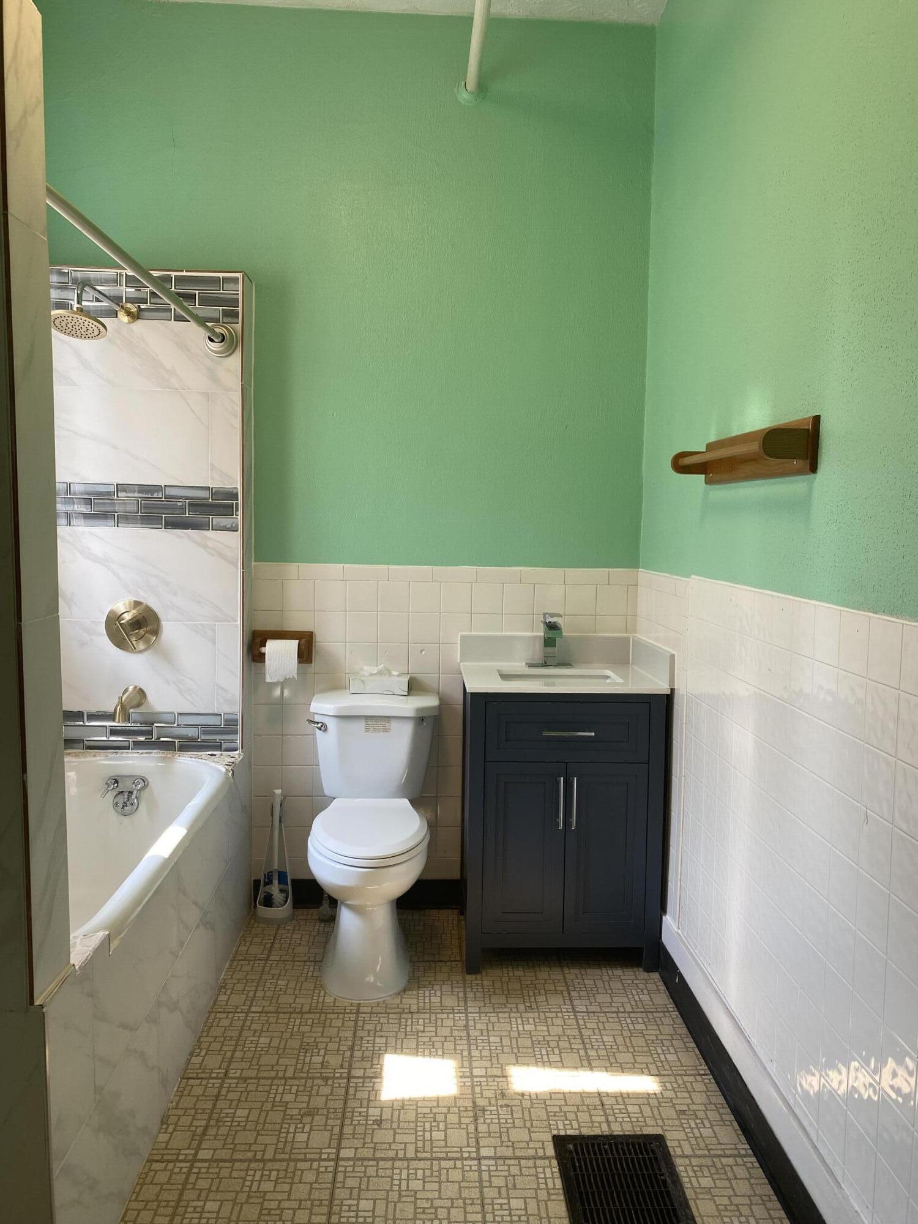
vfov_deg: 67.3
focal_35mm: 26
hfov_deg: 53.1
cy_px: 612
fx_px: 919
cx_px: 459
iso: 64
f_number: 1.8
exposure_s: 1/120
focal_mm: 4.25
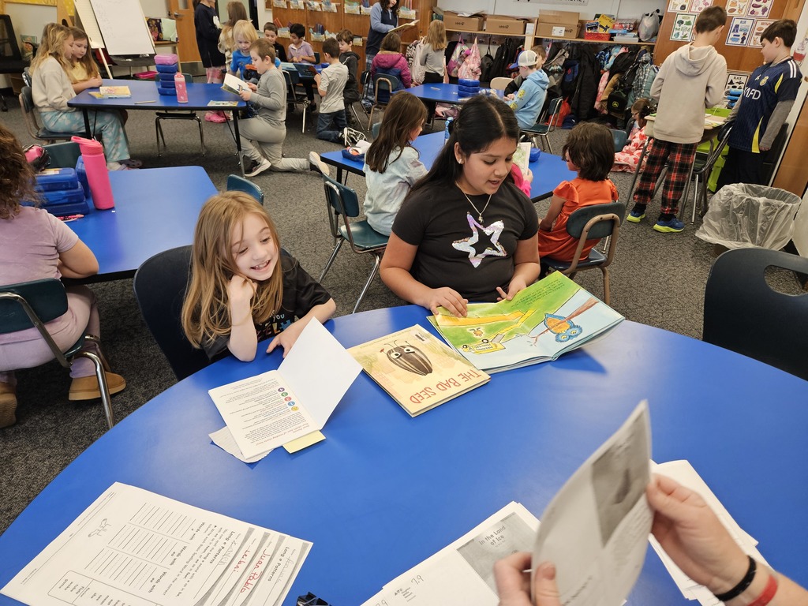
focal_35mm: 23
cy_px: 303
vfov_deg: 58.9
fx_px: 537
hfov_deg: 73.9
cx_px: 404
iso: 250
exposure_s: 1/120
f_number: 1.8
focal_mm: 5.4
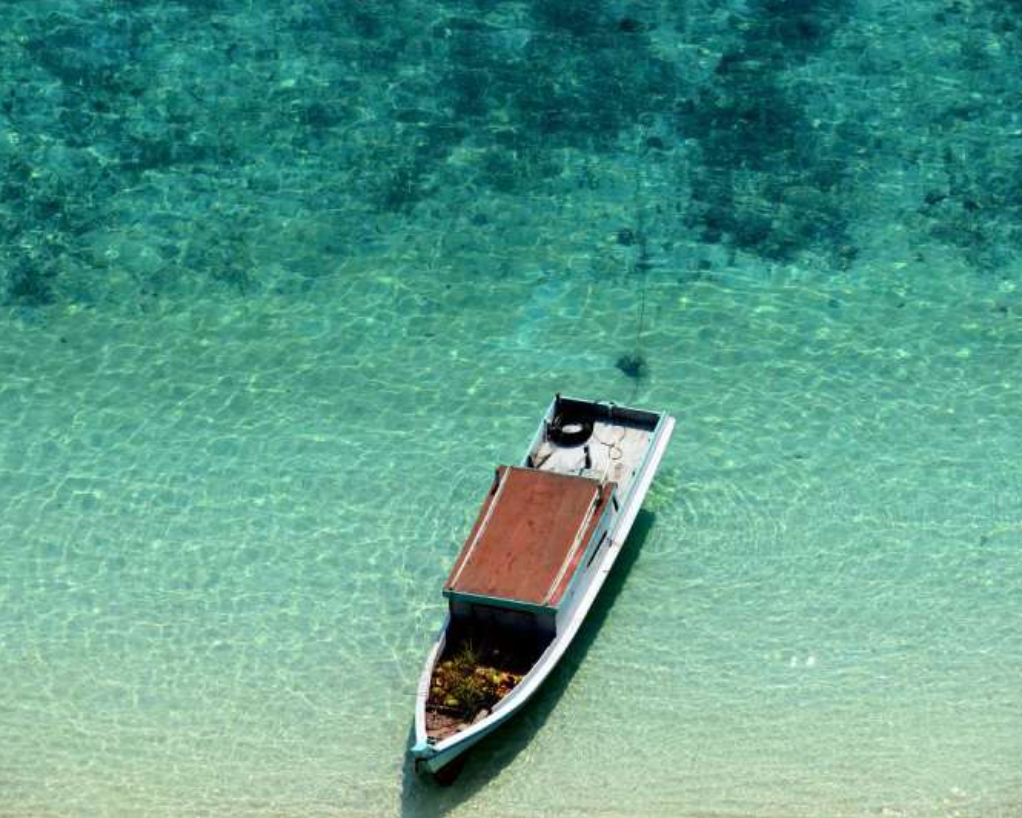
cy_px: 409
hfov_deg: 8.6
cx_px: 513
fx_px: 6836
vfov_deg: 6.8
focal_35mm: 226
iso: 100
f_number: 9
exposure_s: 1/320
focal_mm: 200
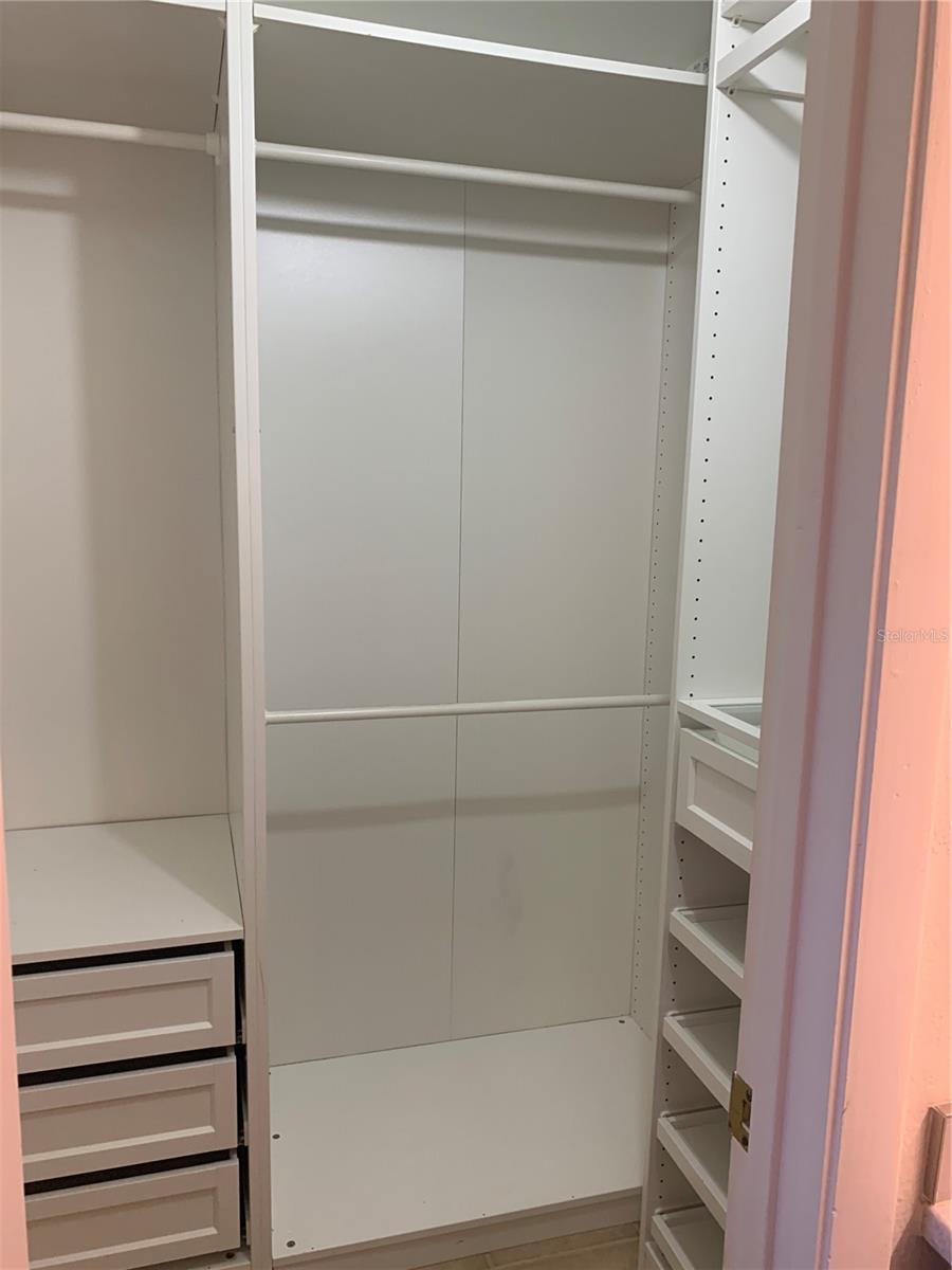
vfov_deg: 67.3
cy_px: 635
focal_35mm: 26
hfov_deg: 53.1
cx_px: 476
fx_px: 953
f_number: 1.8
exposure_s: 1/60
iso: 80
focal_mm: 4.25
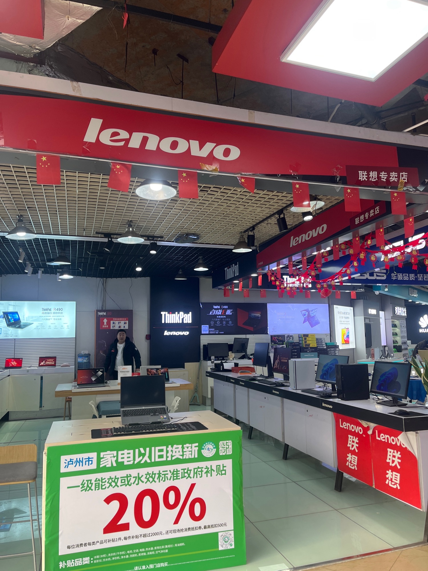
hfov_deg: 53.1
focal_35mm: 26
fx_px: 429
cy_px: 286
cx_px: 214
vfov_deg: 67.3
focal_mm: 5.1
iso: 64
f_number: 1.6
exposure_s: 1/122
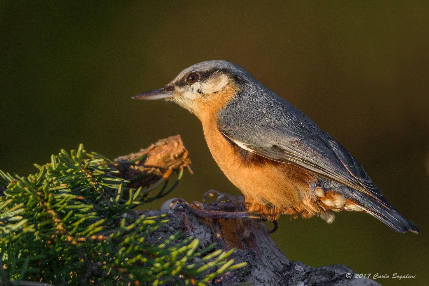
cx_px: 214
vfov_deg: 1.5
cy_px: 143
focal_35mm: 900
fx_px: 10722
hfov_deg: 2.3
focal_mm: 600
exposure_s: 1/1600
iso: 1800
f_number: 6.3
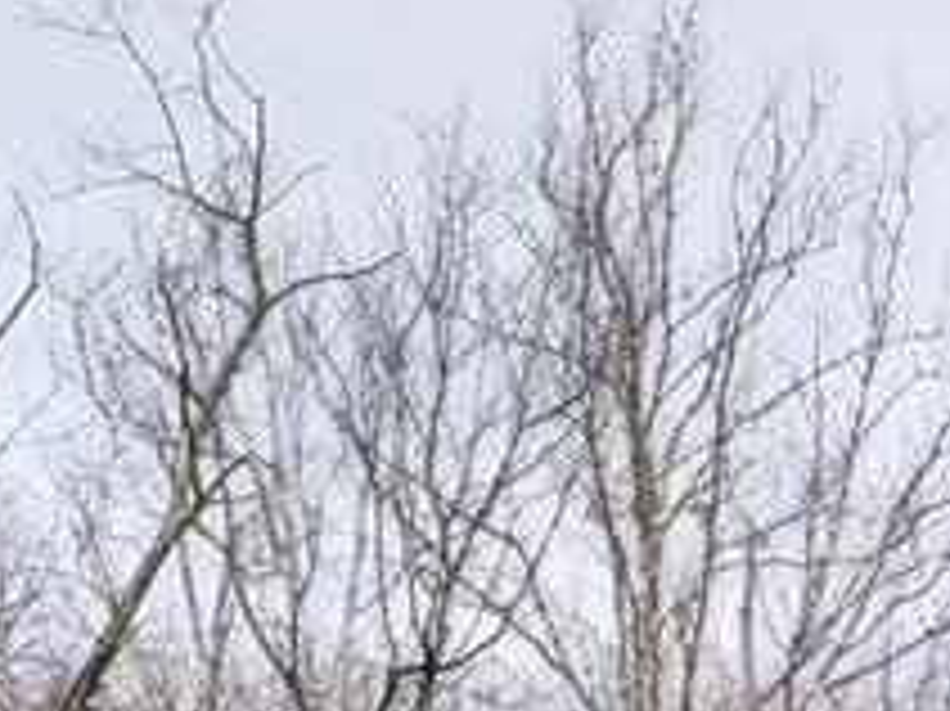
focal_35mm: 185
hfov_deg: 10.4
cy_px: 1264
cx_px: -430
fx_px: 5074
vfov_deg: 7.8
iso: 25
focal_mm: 4
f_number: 1.8
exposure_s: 1/60.2
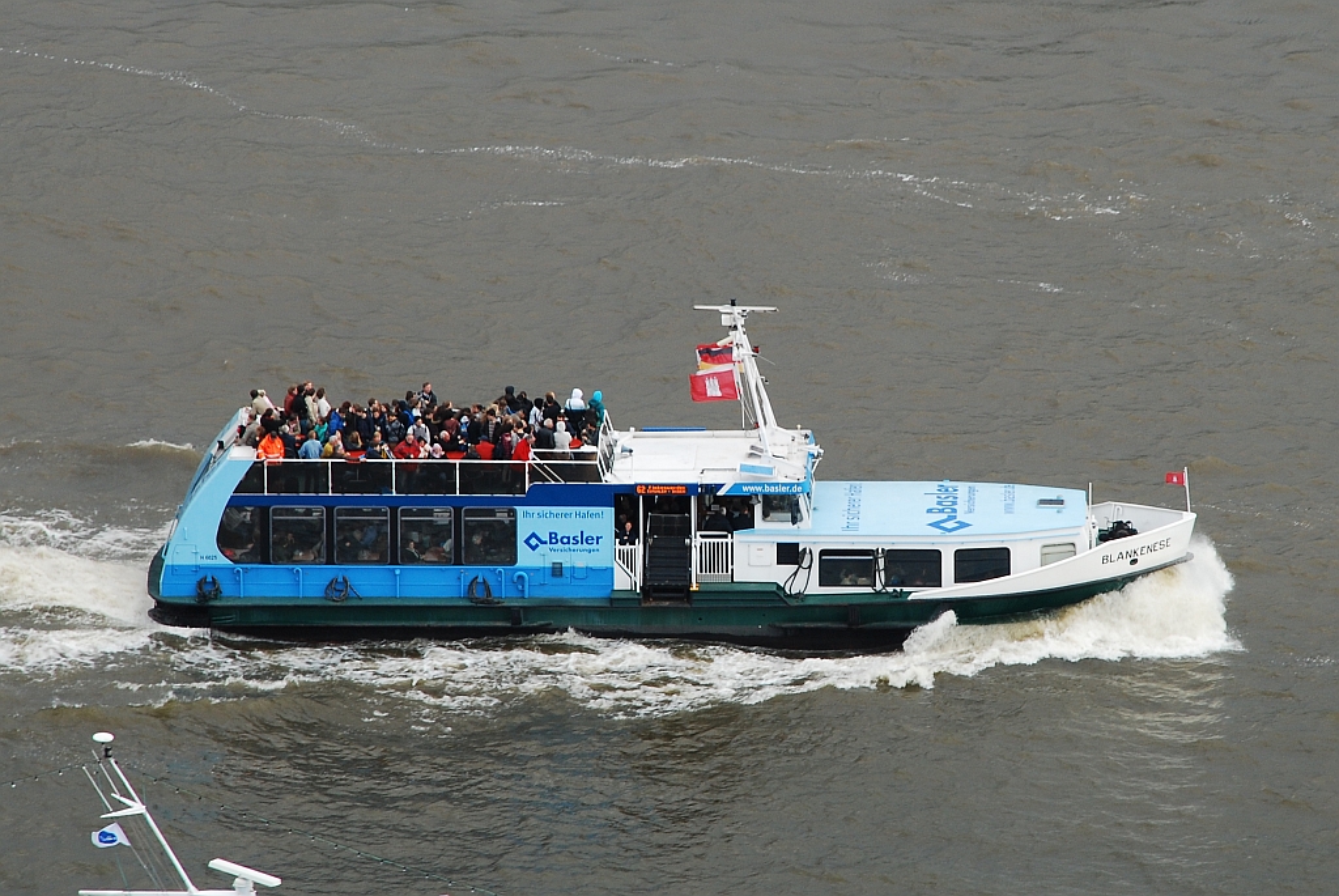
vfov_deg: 6.8
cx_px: 670
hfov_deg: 10.1
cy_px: 448
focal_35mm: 202
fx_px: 7539
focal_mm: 135
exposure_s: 1/125
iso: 200
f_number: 9
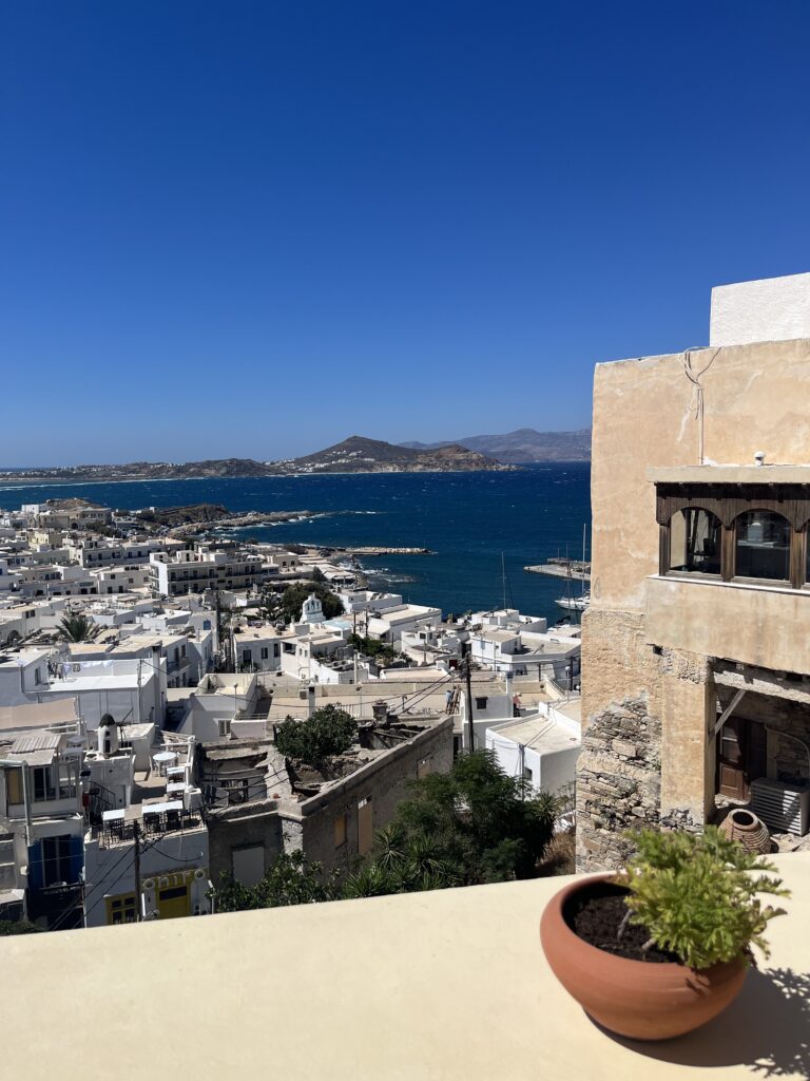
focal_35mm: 26
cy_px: 540
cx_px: 405
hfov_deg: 53.1
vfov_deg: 67.3
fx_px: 811
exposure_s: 1/7874
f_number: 1.6
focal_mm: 5.1
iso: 50
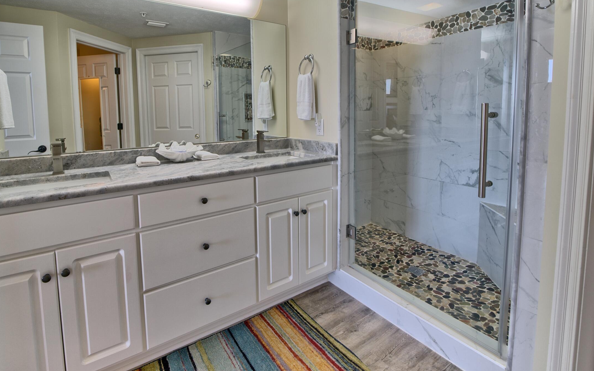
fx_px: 275
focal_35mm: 17
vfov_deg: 66.8
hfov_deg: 94.1
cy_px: 136
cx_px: 269
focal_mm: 12
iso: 500
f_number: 8
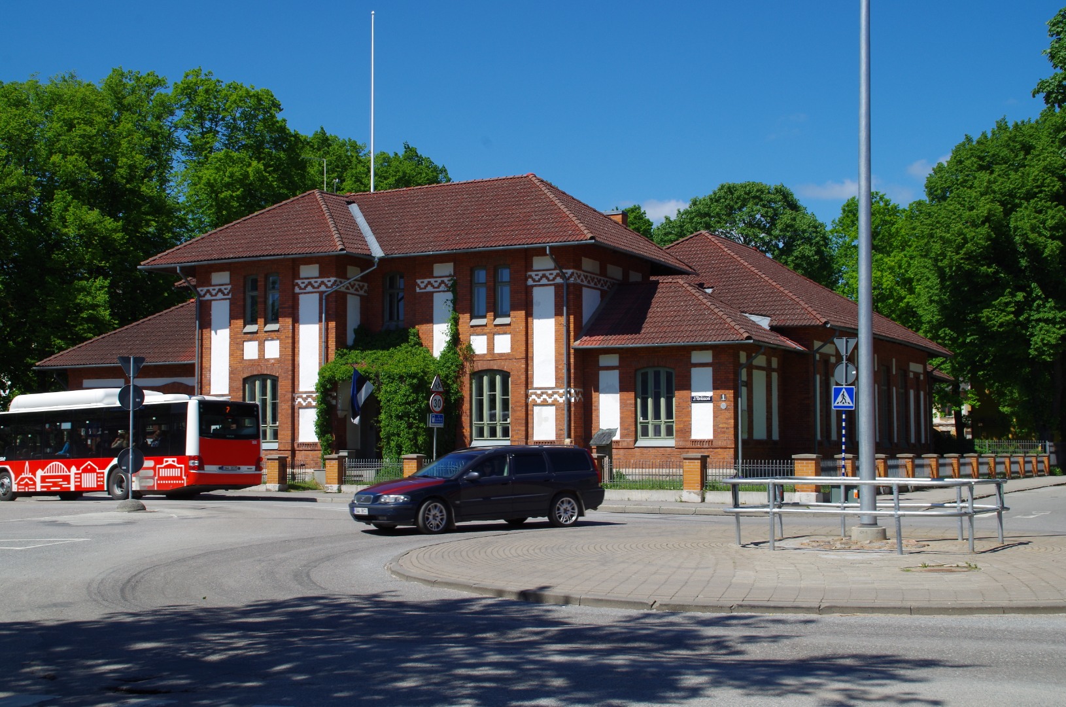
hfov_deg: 40.4
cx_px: 533
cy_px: 354
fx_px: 1448
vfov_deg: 27.4
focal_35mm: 49
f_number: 11
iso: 100
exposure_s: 1/160
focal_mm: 33
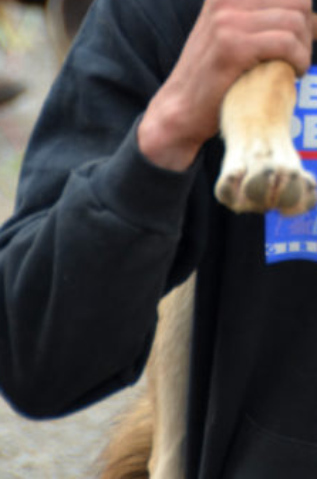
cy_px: -67
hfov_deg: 1.8
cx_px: 409
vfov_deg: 2.7
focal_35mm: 774
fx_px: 10275
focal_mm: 170
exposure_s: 1/200
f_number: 5.6
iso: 160
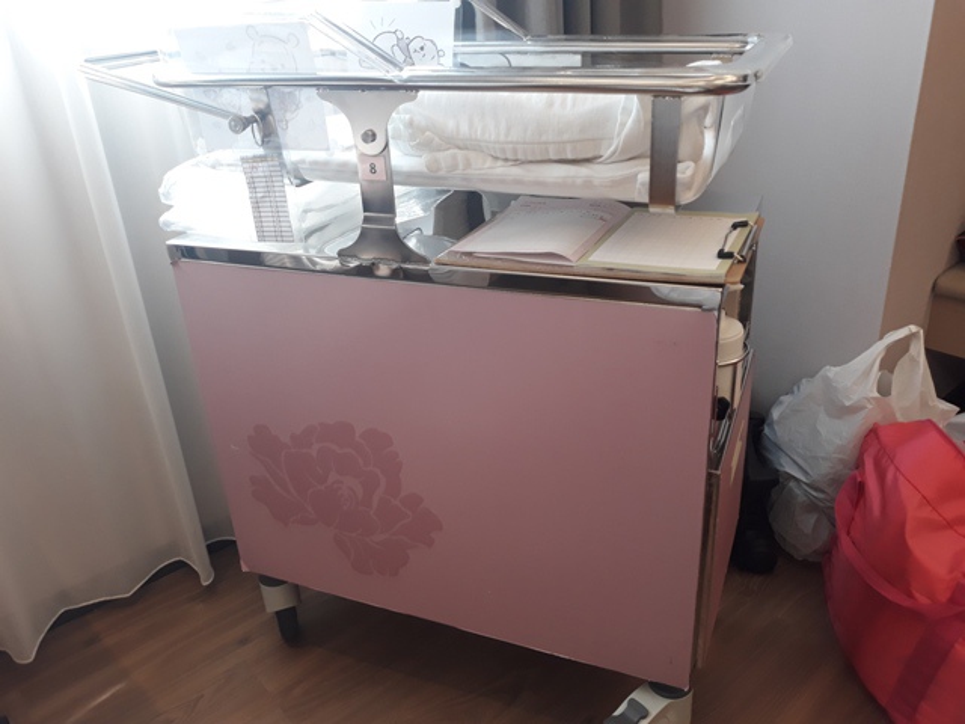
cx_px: 482
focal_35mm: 27
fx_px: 753
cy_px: 362
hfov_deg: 65.3
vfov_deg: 51.4
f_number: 1.7
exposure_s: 1/40
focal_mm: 3.71
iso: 80
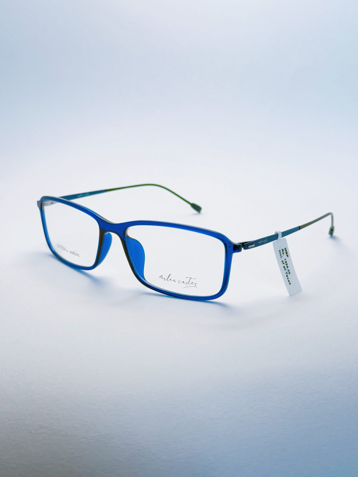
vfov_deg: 39.7
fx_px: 662
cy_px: 238
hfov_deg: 30.3
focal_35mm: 48
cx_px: 179
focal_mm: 6.76
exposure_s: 1/103
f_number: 1.78
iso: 116
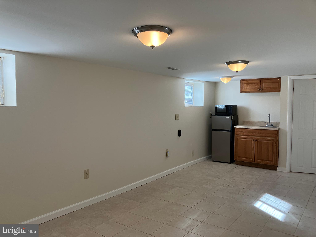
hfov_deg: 63.4
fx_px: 256
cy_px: 118
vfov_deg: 49.7
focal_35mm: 28
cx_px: 158
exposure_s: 1/120
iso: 80
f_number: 1.8
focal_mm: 3.99
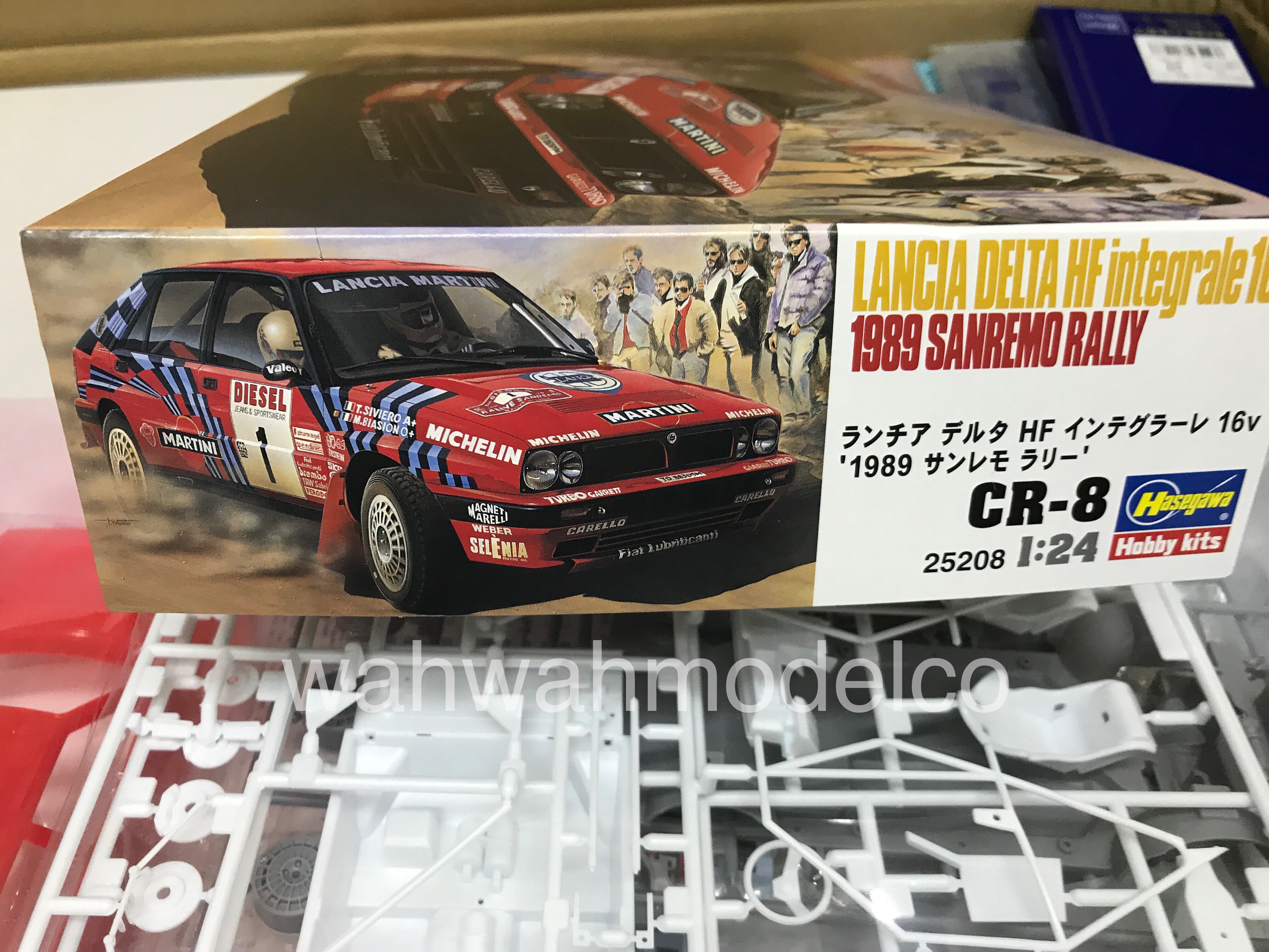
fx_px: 1026
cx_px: 634
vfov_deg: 49.7
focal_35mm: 28
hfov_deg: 63.4
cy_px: 476
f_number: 1.8
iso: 40
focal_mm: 3.99
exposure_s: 1/20
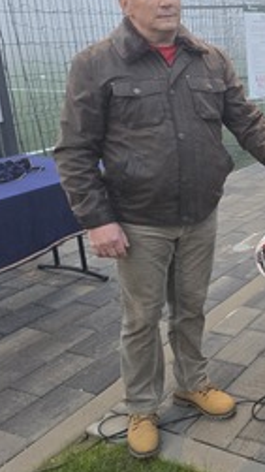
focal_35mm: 45
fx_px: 563
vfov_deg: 45.0
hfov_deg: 23.7
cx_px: 333
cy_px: 167
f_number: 1.7
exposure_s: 1/100
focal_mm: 6.3
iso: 640
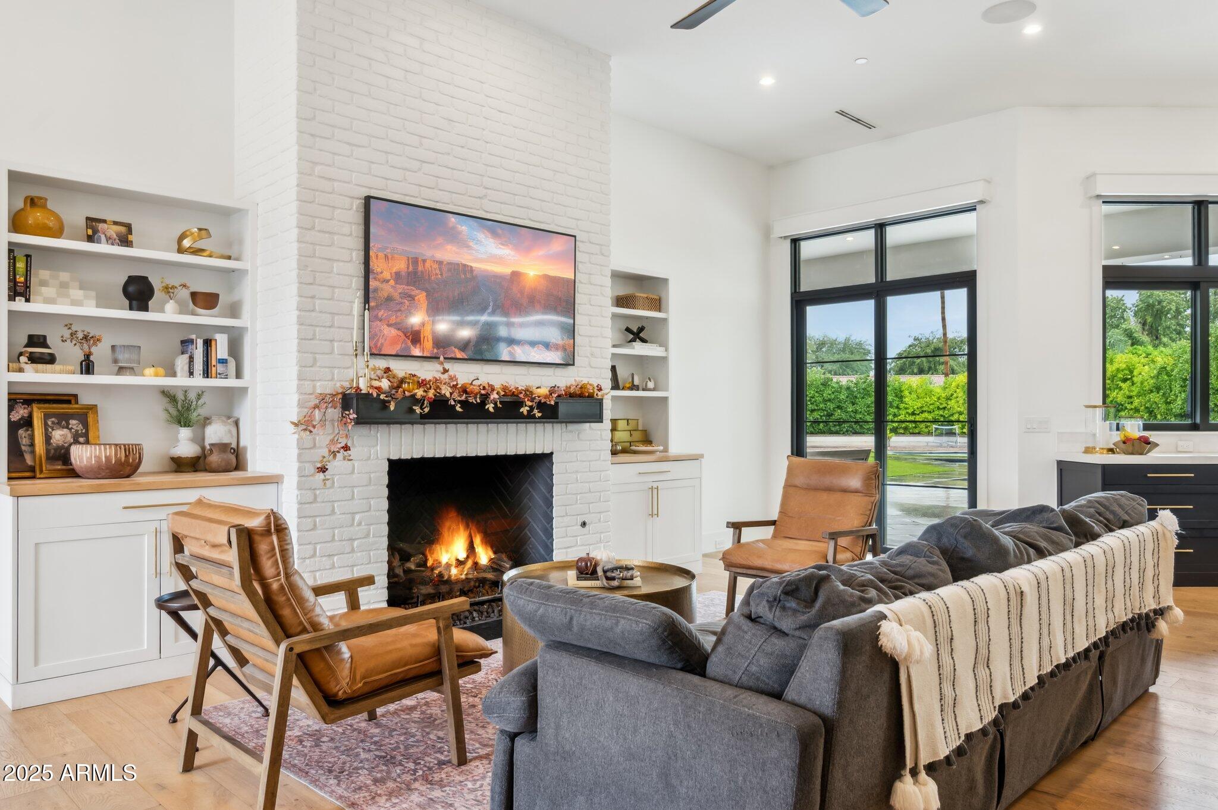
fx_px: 811
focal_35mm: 24
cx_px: 609
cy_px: 405
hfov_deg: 73.8
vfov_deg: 53.1
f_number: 7.1
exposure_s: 1/25
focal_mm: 24
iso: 320
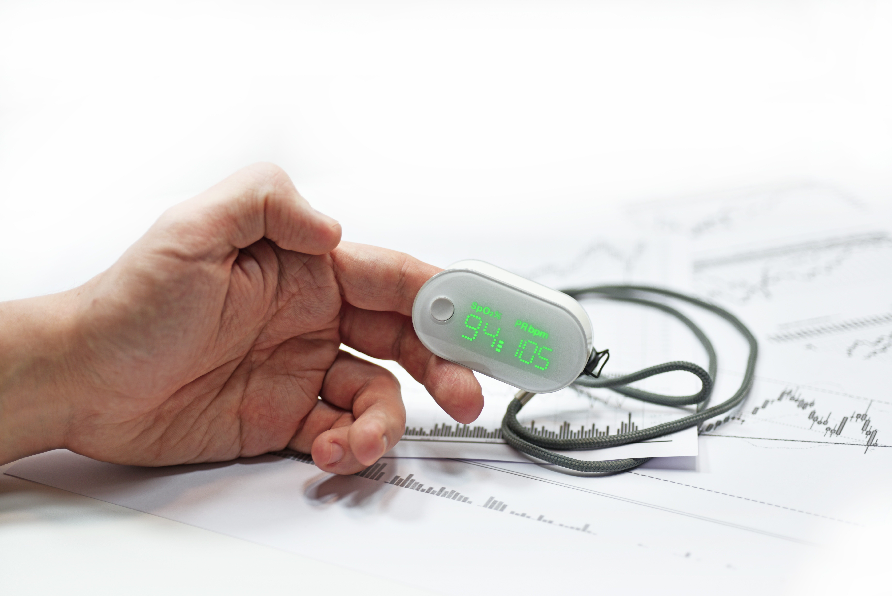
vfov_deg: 22.6
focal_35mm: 60
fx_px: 1487
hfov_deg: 33.4
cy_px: 298
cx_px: 446
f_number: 3.2
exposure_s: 1/60
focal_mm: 60
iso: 64
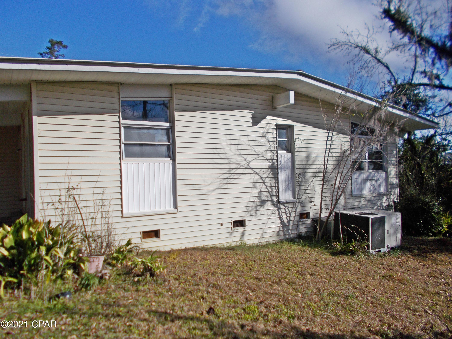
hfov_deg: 67.3
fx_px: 339
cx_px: 226
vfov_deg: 53.1
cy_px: 170
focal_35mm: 26
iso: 80
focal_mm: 4.6
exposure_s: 1/400
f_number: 8
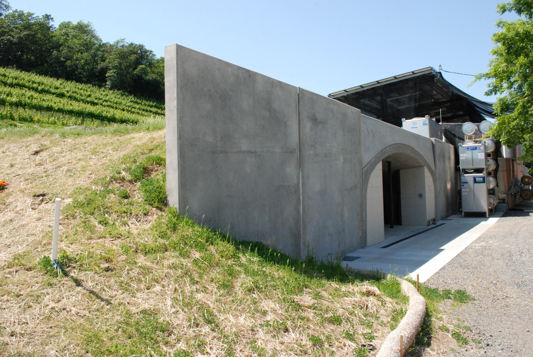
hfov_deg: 67.3
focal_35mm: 27
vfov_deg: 48.0
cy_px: 178
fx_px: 400
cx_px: 266
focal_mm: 18
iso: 800
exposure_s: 1/500
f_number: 11
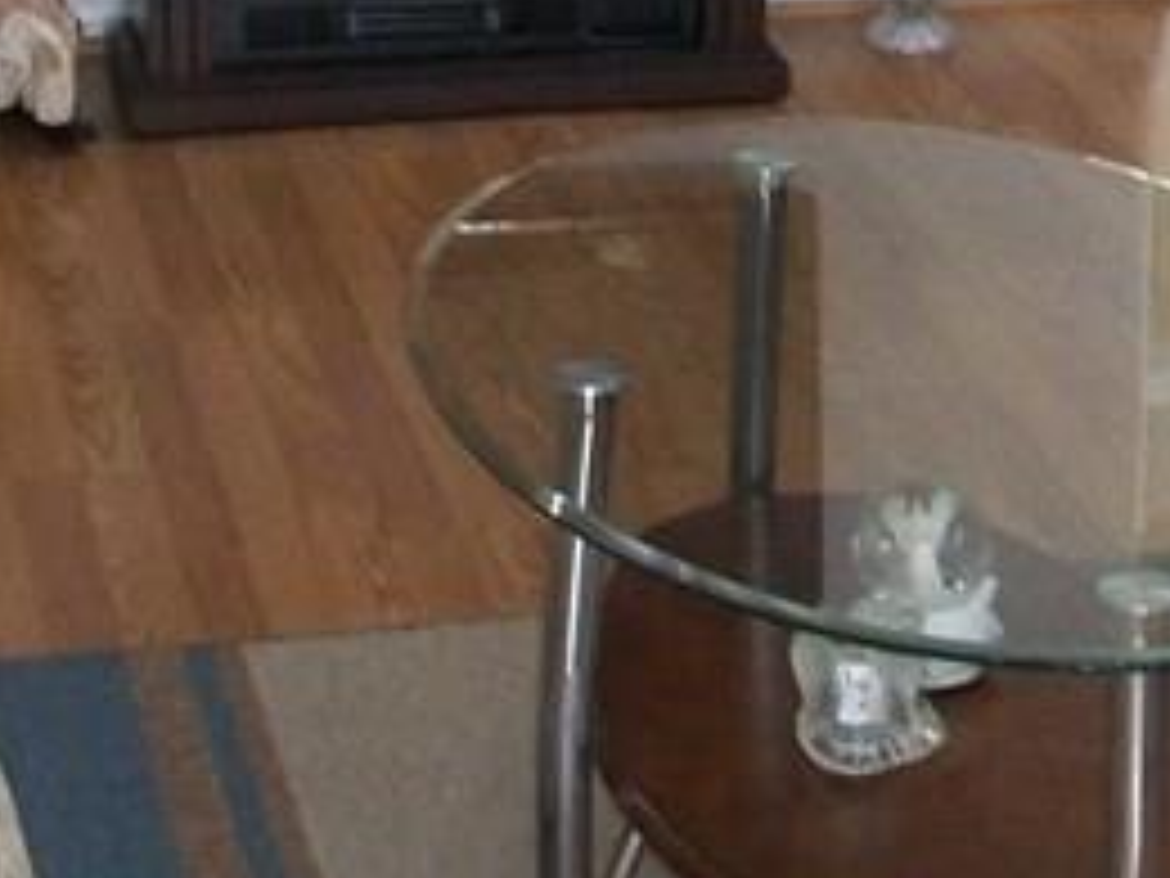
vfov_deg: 10.4
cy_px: -378
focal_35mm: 138
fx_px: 4664
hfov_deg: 14.1
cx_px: 1076
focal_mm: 6.3
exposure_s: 1/40
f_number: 3.1
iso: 320
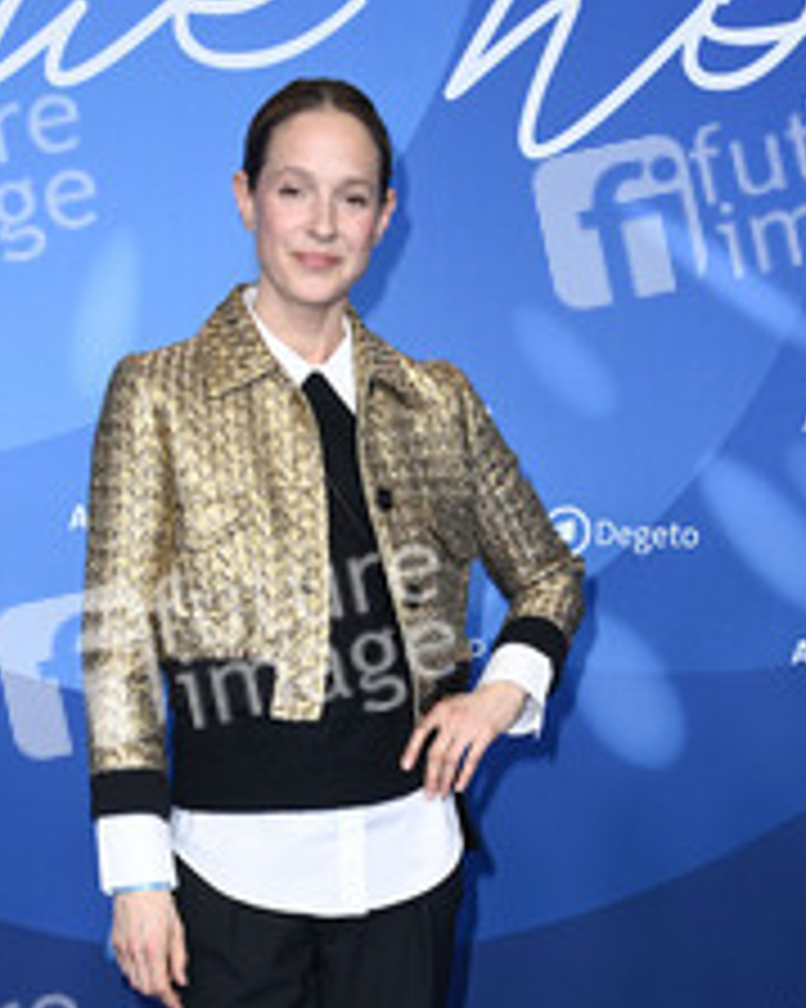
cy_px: 878
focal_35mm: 97
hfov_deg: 15.8
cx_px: 356
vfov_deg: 19.5
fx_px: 2894
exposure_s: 1/250
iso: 1000
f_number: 5.6
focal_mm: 58
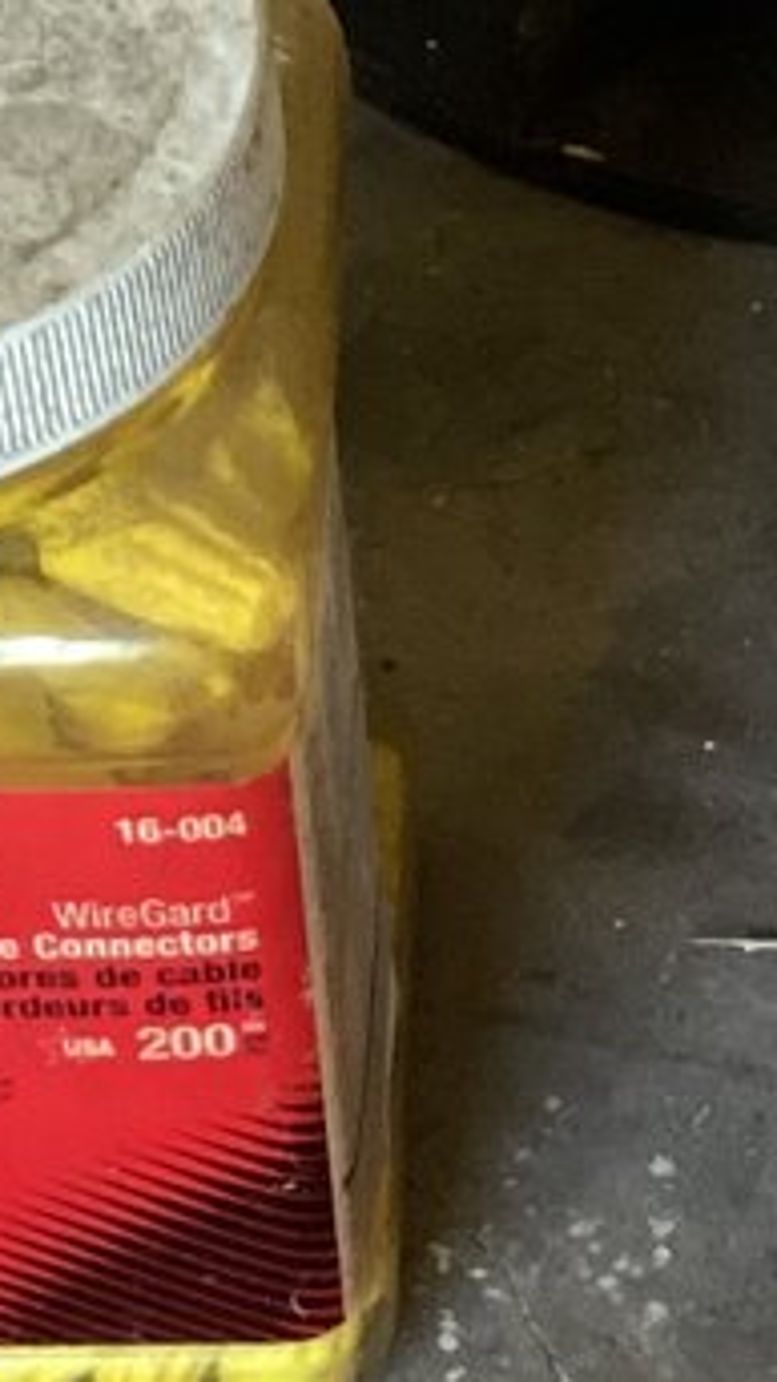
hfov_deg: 8.1
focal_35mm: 149
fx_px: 5456
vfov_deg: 14.4
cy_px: 868
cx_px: 860
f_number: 2.4
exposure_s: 1/40
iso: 250
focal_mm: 3.3
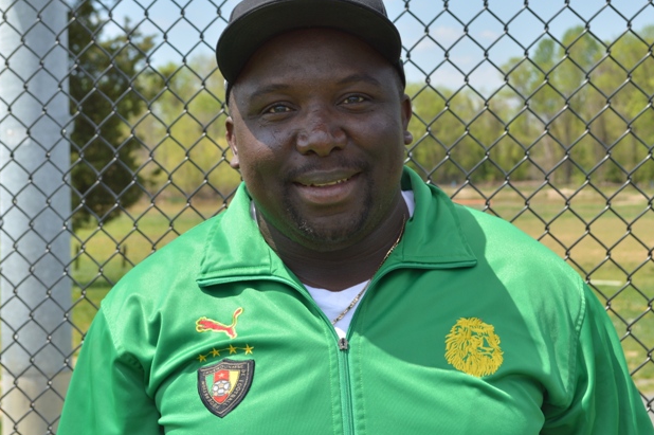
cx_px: 333
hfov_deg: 27.7
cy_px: 222
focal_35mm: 73
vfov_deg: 18.6
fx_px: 1325
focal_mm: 40
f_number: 8
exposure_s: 1/250
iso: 100
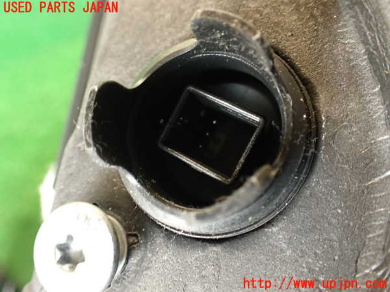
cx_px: 195
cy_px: 146
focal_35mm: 32
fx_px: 361
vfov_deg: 44.2
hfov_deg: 56.8
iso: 500
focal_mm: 5.79
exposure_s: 1/30
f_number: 2.4
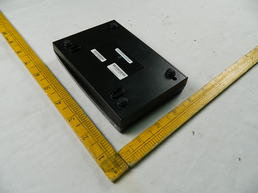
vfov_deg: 54.9
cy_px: 96
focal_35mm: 25
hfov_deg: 69.4
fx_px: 186
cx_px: 129
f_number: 3.1
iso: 400
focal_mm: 4.5
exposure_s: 1/250
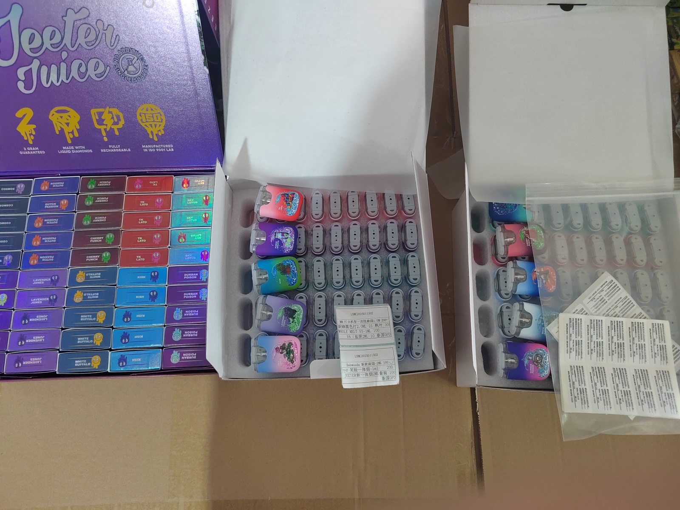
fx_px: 452
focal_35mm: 23
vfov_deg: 58.9
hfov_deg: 73.9
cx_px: 340
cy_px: 255
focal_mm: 5.52
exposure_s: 1/50
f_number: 1.9
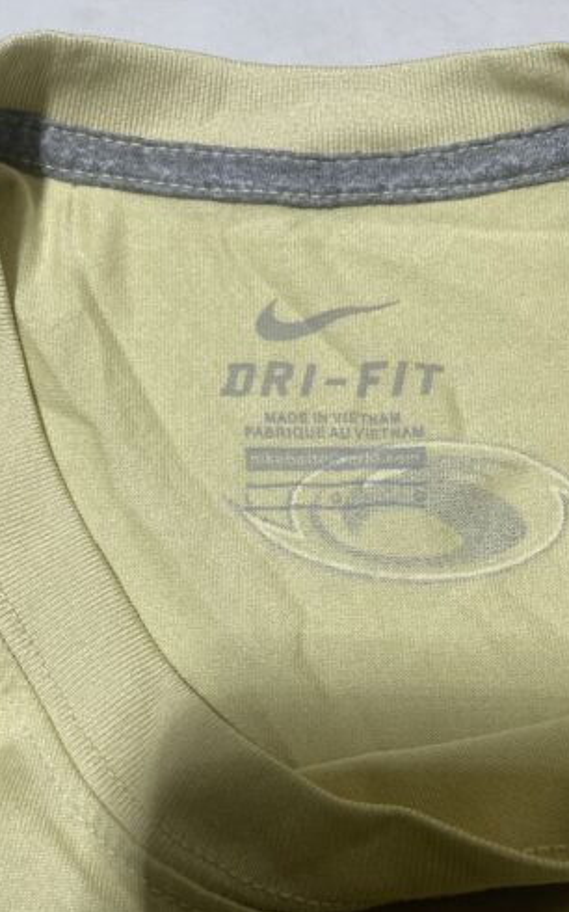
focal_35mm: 45
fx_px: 1117
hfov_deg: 28.6
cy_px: 519
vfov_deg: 44.3
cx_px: 284
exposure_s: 1/100
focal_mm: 4.2
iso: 64
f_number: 1.6
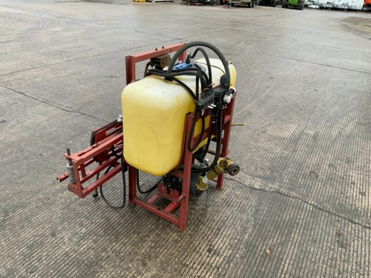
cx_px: 186
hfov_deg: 61.7
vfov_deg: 48.2
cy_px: 139
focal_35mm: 29
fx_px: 311
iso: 50
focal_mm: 3
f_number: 1.8
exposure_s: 1/122
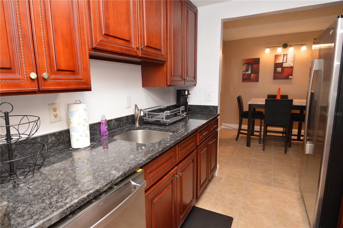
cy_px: 114
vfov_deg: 67.3
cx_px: 172
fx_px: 171
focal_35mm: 18
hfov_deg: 90.1
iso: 640
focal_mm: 12
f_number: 4
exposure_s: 1/60
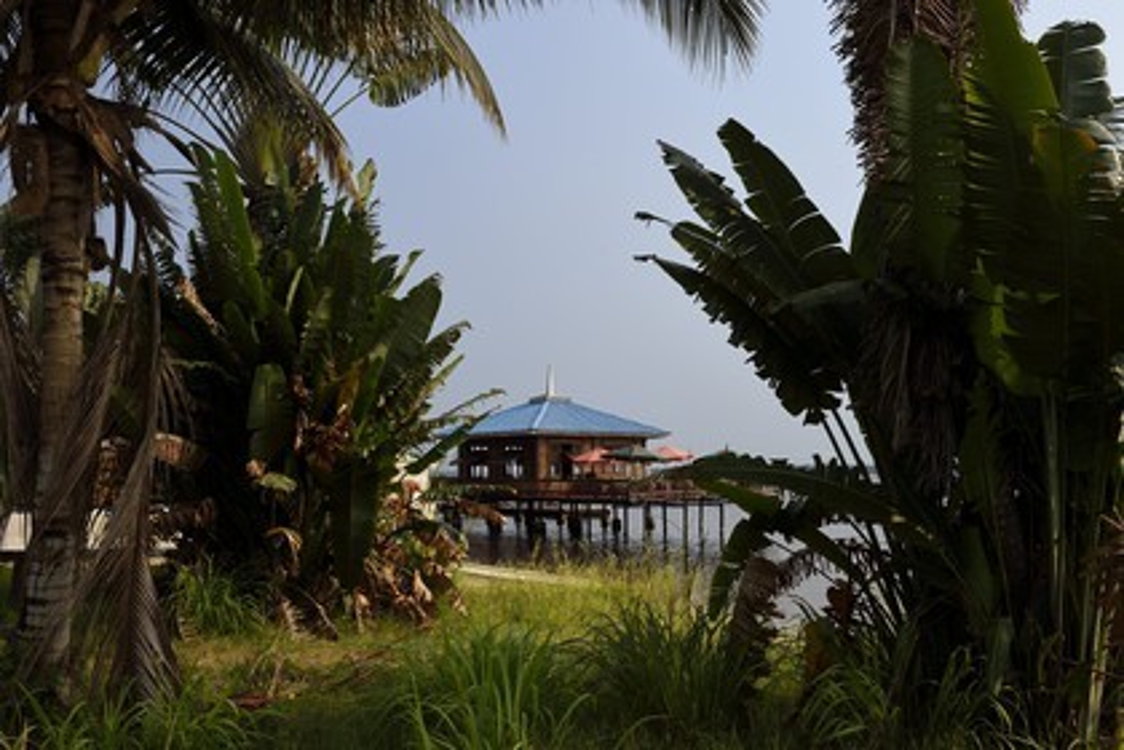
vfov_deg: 38.9
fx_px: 1061
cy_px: 375
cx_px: 562
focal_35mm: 34
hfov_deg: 55.8
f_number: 13
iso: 200
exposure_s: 1/250
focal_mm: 34
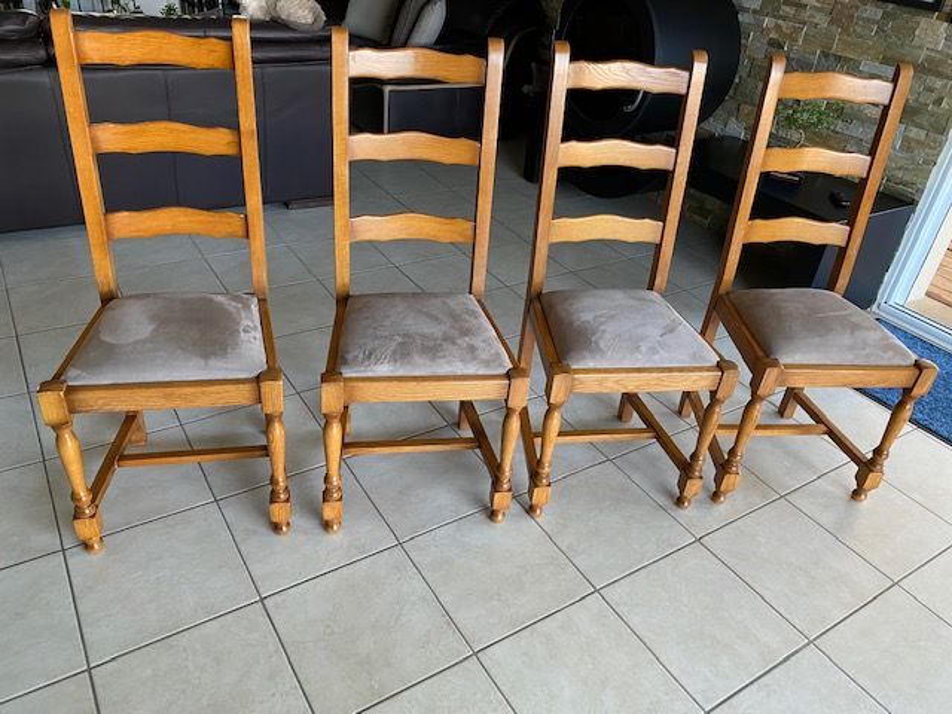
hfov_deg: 67.3
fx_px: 715
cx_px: 476
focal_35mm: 26
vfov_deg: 53.1
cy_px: 357
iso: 125
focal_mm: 4.25
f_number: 1.8
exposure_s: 1/65
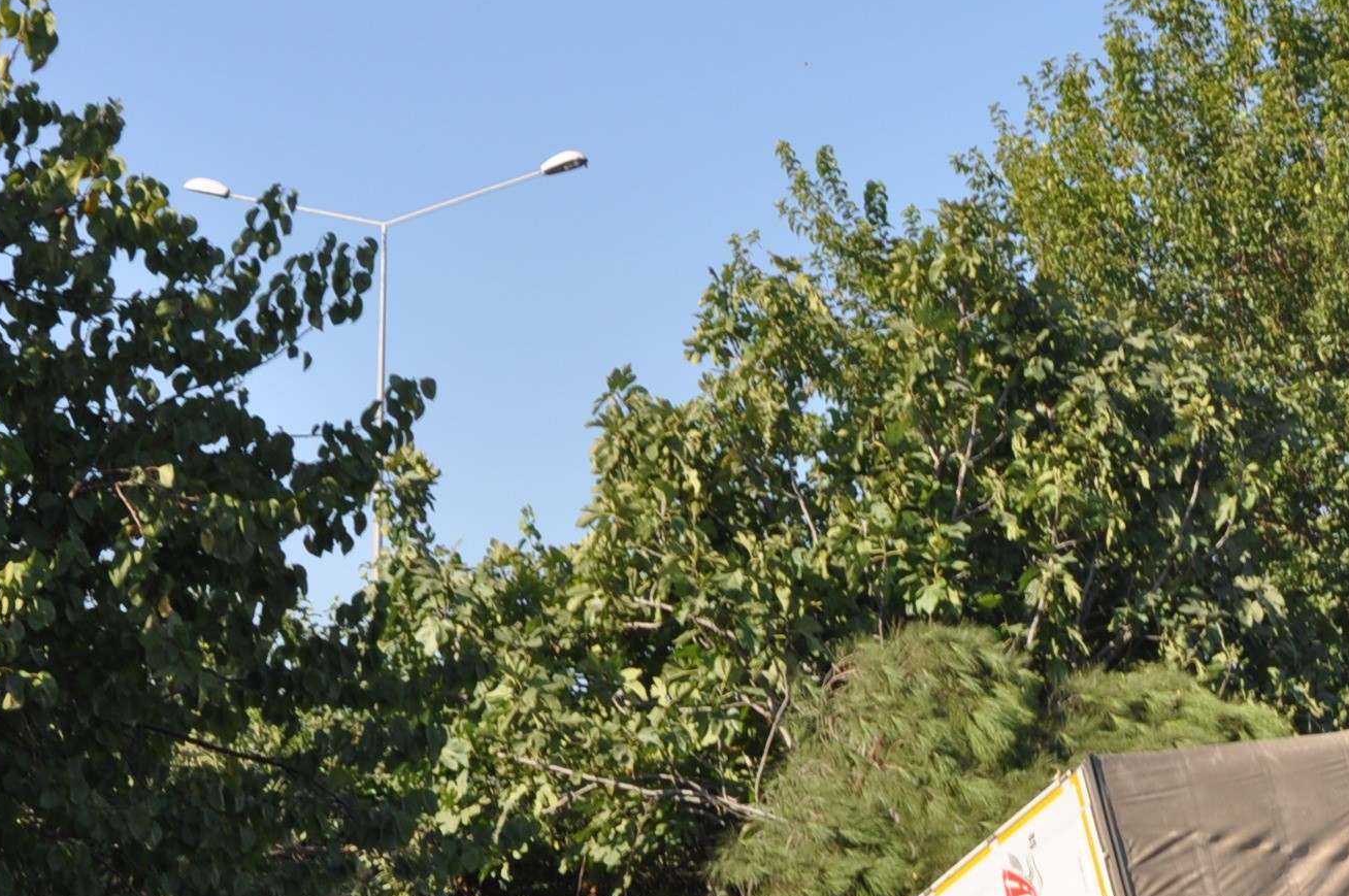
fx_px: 4417
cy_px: 998
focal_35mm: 118
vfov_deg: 11.4
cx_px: 1250
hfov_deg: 17.1
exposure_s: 1/125
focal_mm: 32
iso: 200
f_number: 11
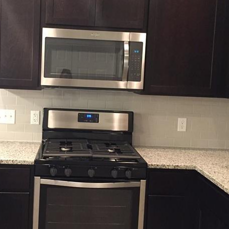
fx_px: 322
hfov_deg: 39.0
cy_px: 100
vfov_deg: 39.1
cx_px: 88
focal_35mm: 43
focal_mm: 4.15
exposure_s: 1/30
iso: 320
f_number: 2.2
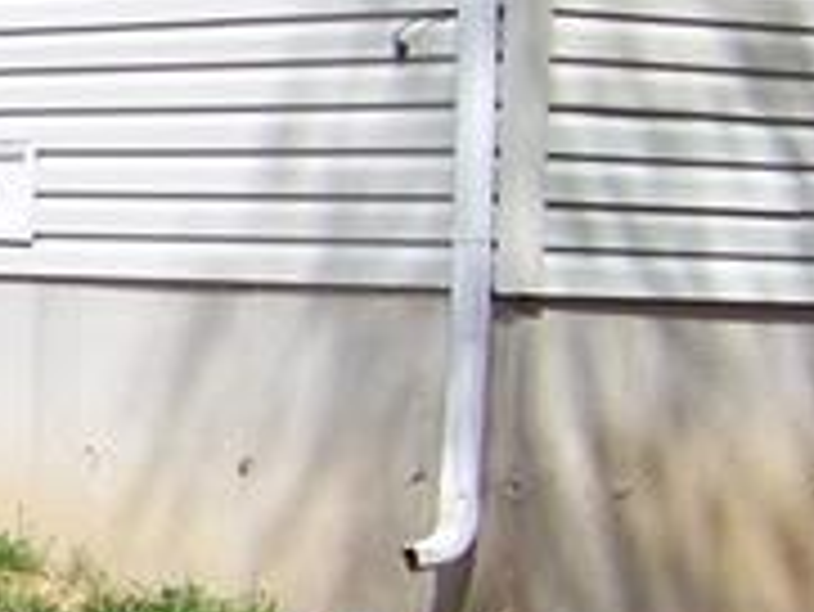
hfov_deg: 8.7
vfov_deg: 7.3
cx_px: -1178
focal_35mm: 204
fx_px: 4800
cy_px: 320
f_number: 2.8
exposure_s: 1/1000
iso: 64
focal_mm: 5.85
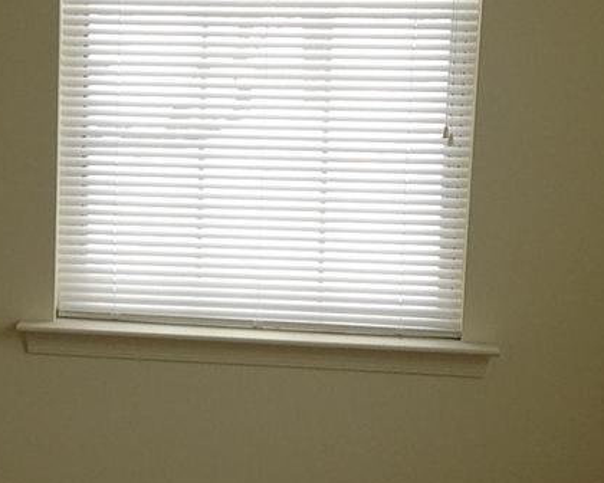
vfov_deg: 13.2
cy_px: 262
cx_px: 26
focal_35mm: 117
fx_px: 2091
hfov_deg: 16.2
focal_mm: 4.28
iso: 64
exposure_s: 1/120
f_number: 2.4
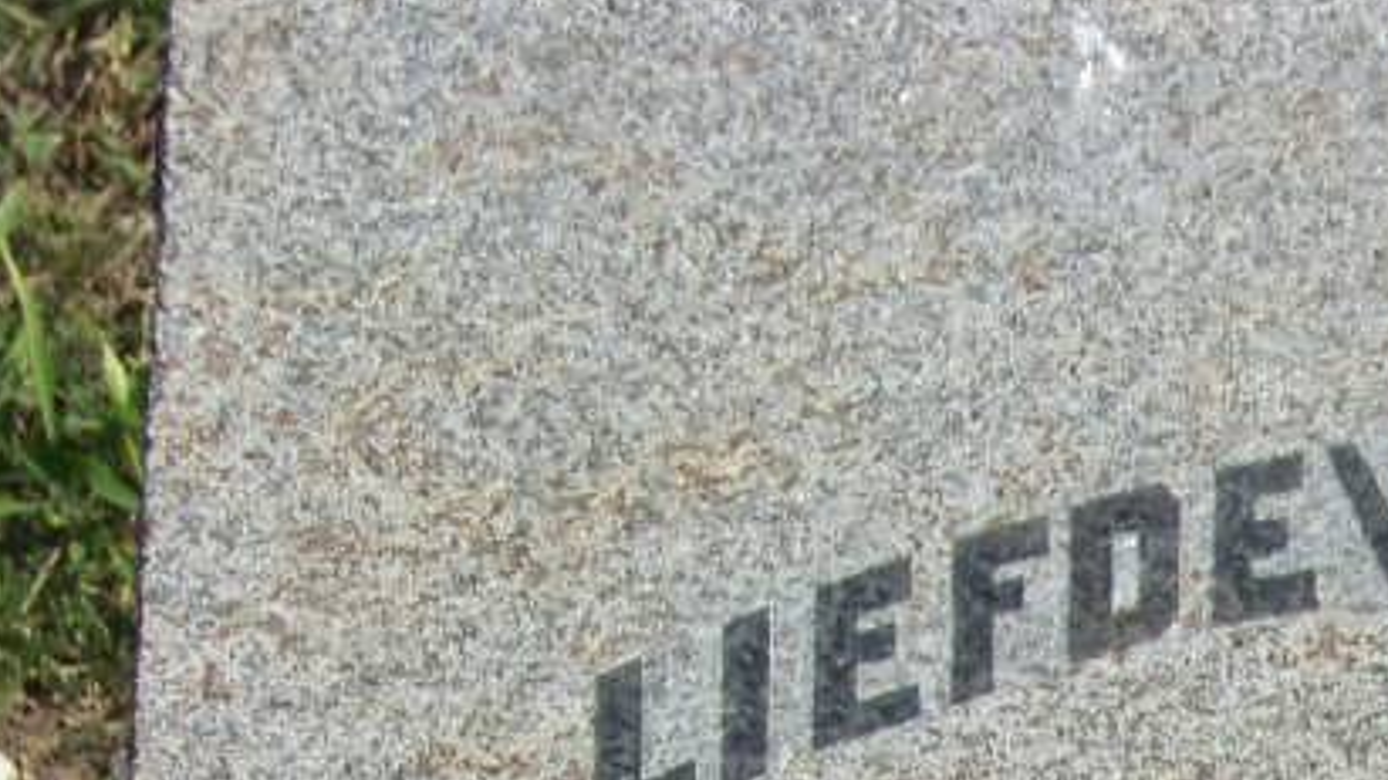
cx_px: 1999
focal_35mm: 248
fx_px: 9126
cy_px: 1445
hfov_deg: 8.5
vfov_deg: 4.8
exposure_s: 1/500
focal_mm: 13.2
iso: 64
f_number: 4.5
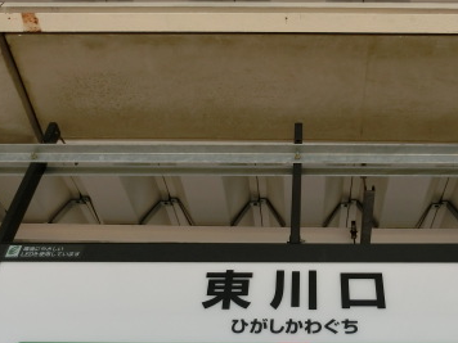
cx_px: 295
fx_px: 595
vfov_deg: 32.2
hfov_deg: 41.7
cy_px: 190
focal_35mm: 45
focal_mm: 4.5
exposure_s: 1/400
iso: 80
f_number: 3.5
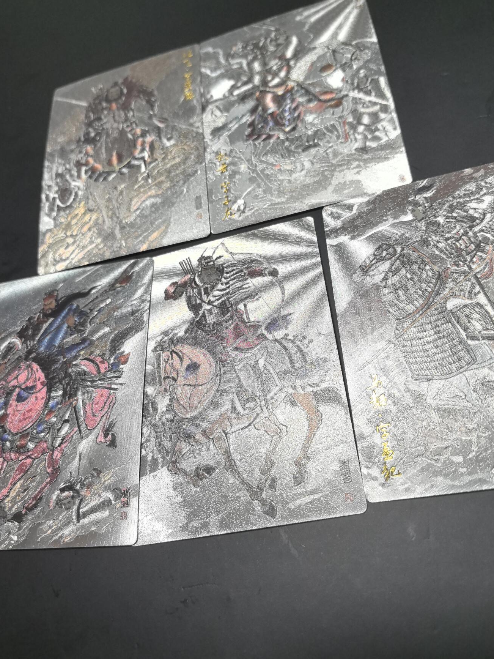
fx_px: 533
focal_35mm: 28
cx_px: 249
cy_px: 341
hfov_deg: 49.7
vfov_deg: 63.4
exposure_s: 1/100
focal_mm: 5.75
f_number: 2
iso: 100
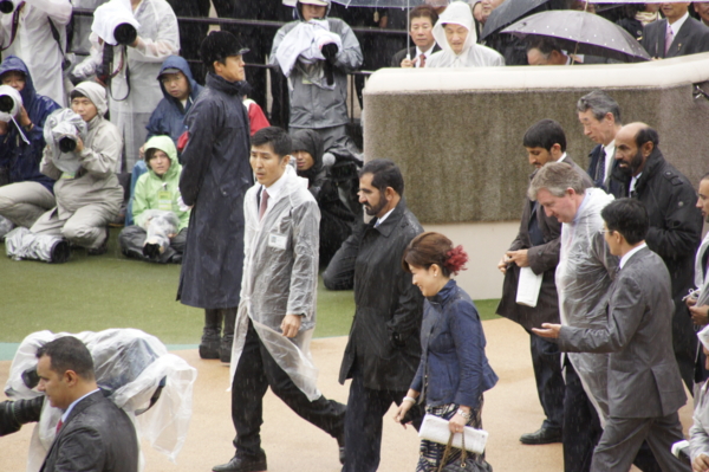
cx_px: 354
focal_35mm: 300
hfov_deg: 6.9
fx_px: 5903
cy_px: 236
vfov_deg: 4.6
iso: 1600
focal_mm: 200
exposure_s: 1/320
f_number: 6.3
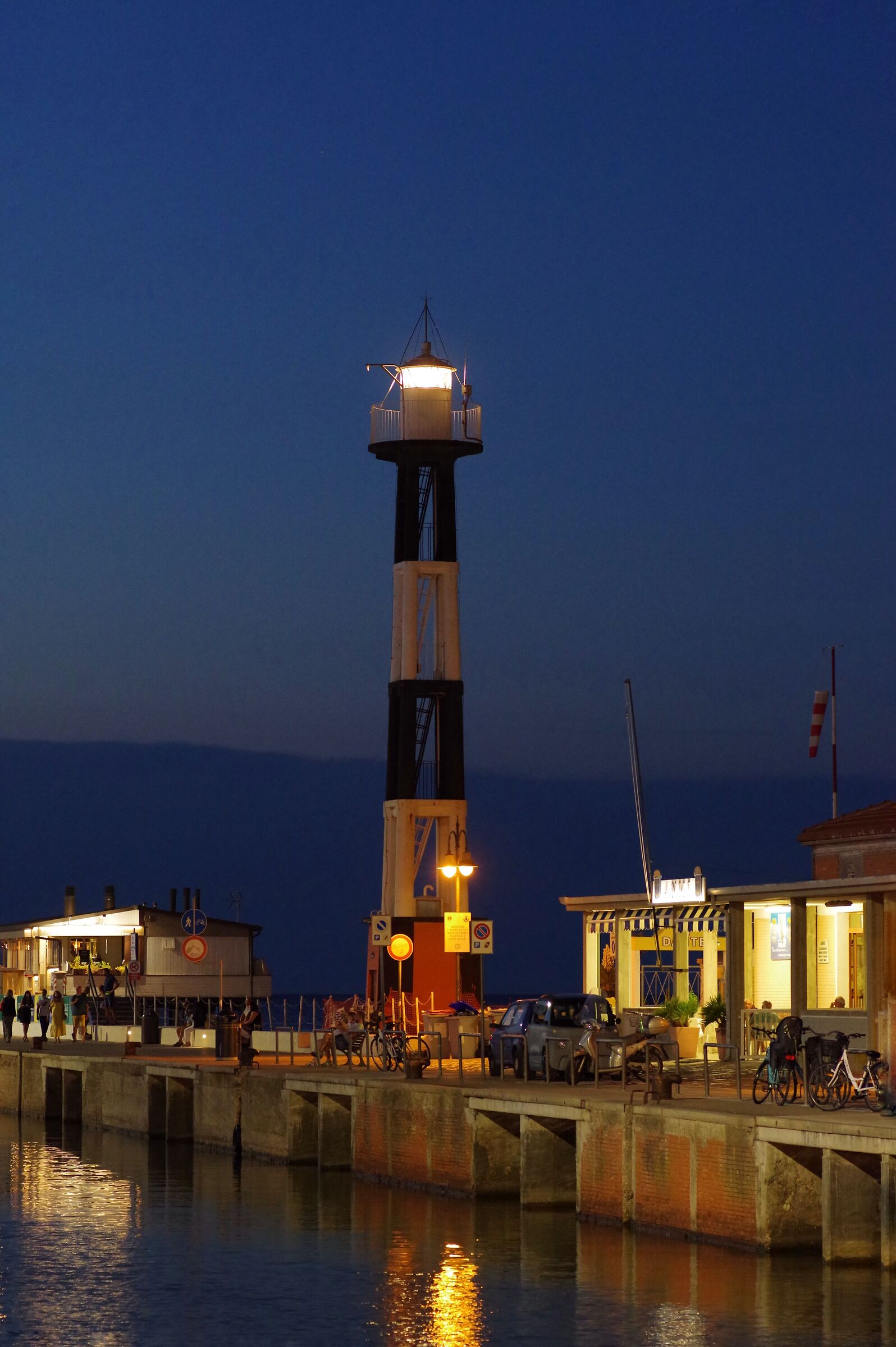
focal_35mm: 128
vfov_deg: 16.1
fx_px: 4768
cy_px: 674
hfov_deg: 10.7
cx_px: 448
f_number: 2.8
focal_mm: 85
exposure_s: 1/50
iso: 3200
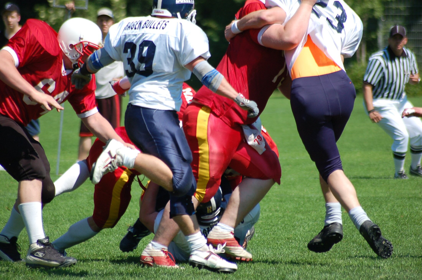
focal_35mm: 450
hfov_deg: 4.6
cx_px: 211
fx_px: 5265
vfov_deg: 3.0
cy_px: 140
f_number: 5.6
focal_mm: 300
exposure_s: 1/1000
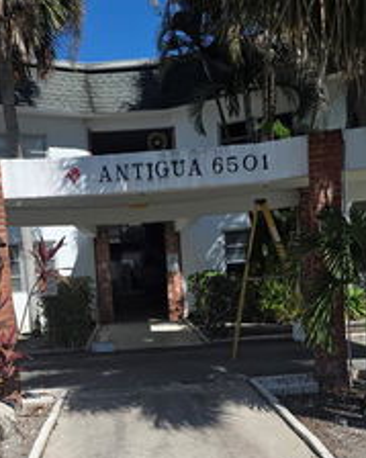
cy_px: 336
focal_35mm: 46
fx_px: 623
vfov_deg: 39.4
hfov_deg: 32.6
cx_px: 137
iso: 80
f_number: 1.7
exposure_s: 1/7333
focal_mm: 6.3
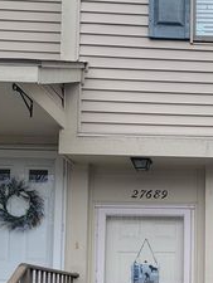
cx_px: 258
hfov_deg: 19.5
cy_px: 247
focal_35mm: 71
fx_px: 582
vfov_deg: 26.6
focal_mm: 6.7
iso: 16
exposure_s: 1/267
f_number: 1.8
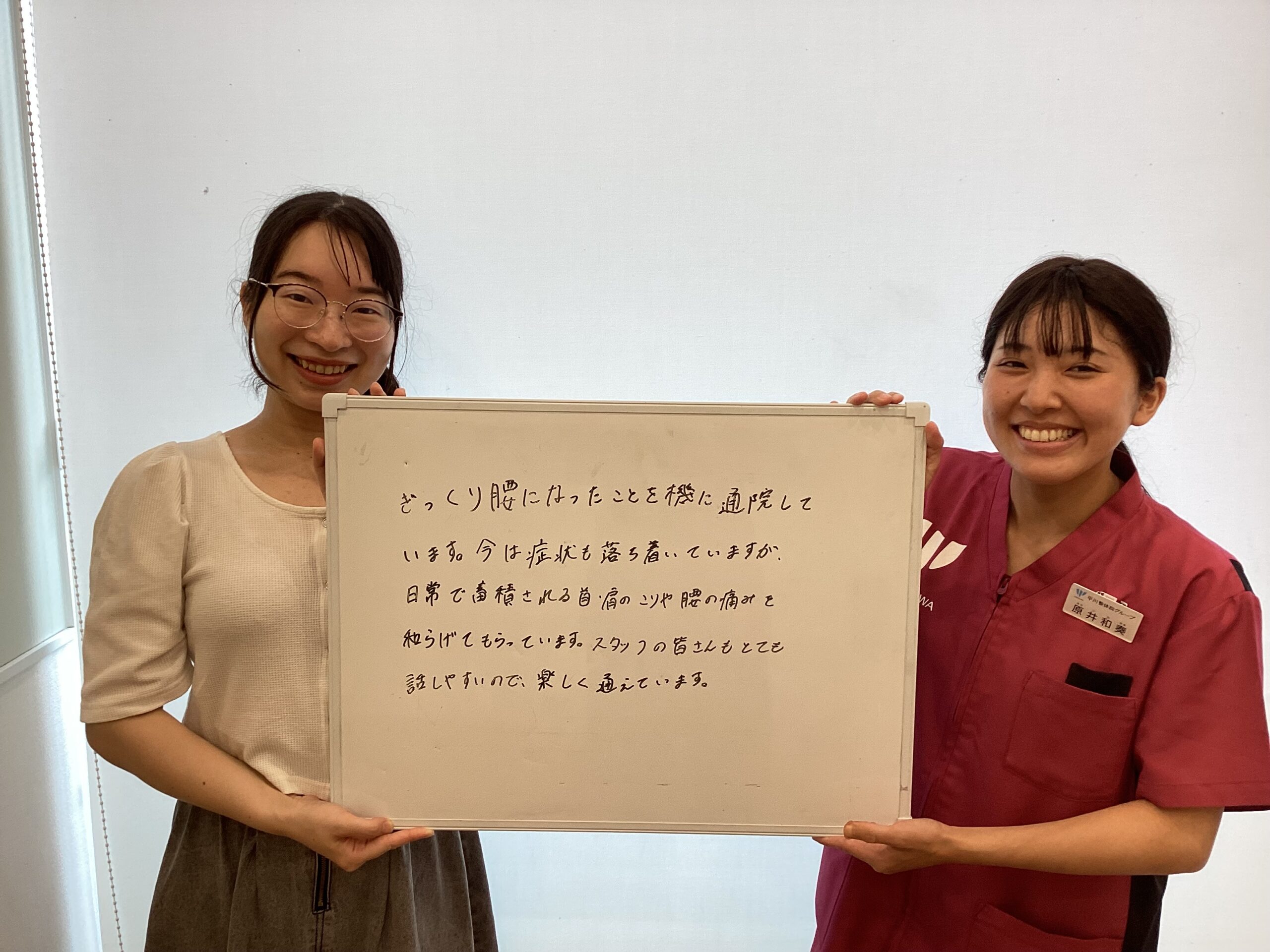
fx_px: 1137
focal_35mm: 31
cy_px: 476
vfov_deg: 45.4
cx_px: 635
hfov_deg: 58.4
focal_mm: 3.3
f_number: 2.4
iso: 50
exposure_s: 1/60
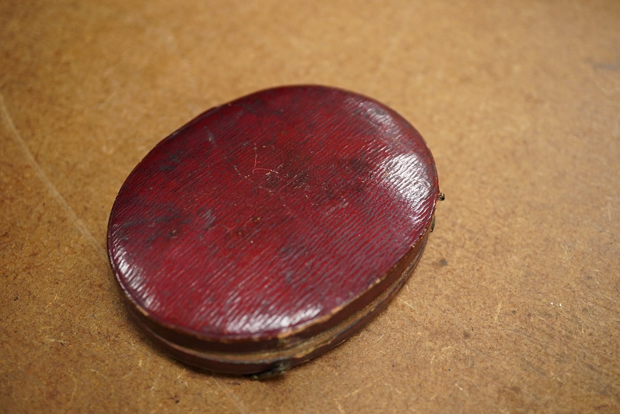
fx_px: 775
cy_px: 207
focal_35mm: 45
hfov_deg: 43.6
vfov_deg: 29.9
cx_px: 310
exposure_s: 1/320
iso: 3200
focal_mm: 30
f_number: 6.3
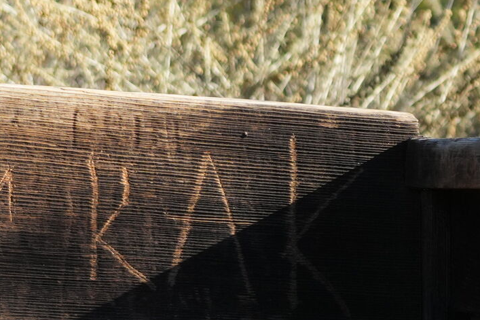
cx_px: -523
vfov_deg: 4.1
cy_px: 460
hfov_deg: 6.1
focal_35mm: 330
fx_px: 4399
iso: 320
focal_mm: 54
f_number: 4.5
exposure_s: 1/640
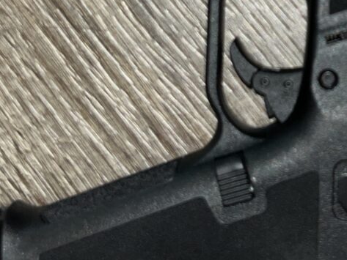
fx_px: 441
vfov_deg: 32.4
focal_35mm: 44
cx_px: 222
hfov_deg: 42.5
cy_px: 74
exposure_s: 1/24
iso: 50
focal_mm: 5.7
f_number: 1.5
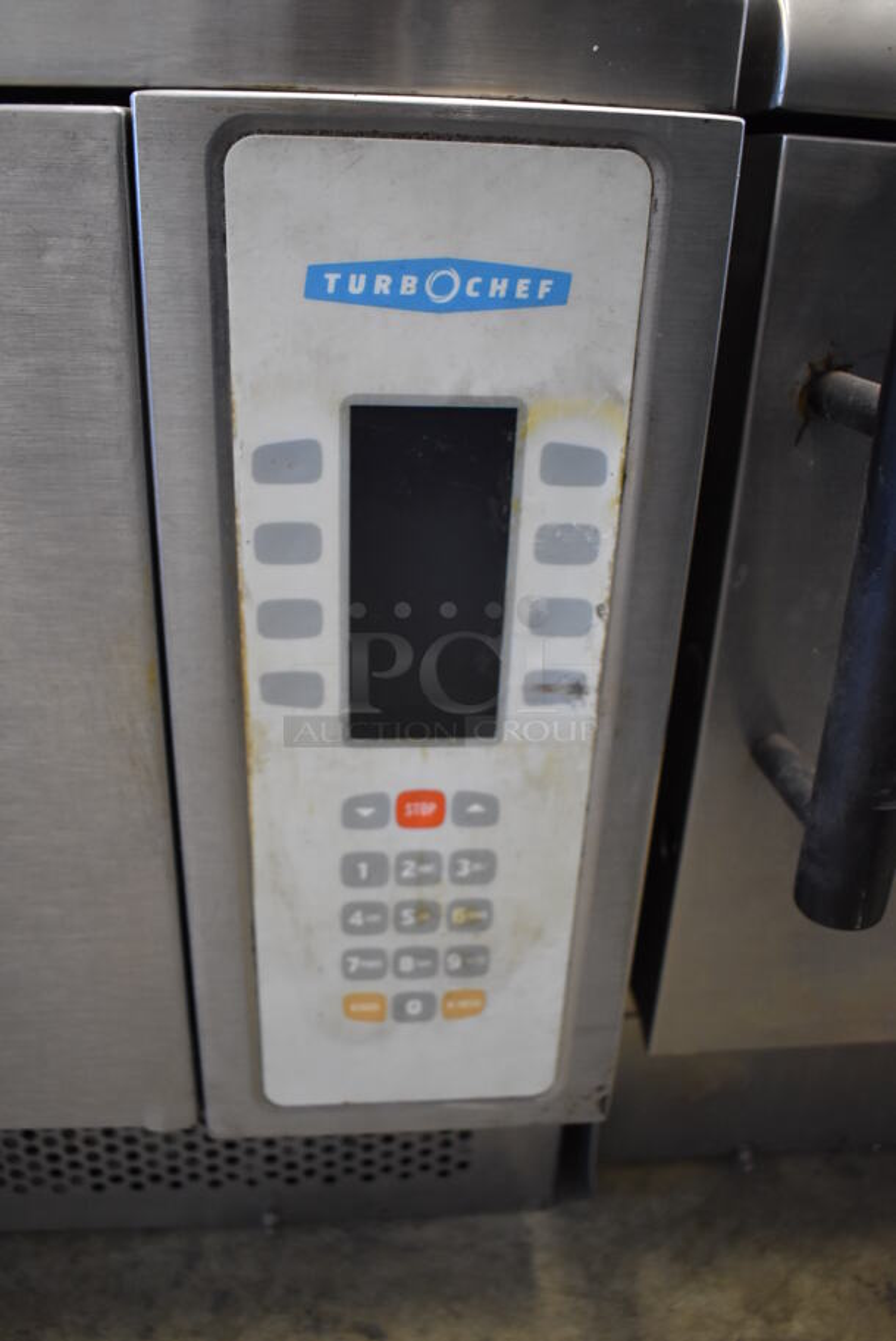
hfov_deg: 43.7
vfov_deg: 61.9
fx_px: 1118
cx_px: 448
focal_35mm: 30
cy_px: 670
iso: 1600
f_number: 4
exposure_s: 1/60
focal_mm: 20
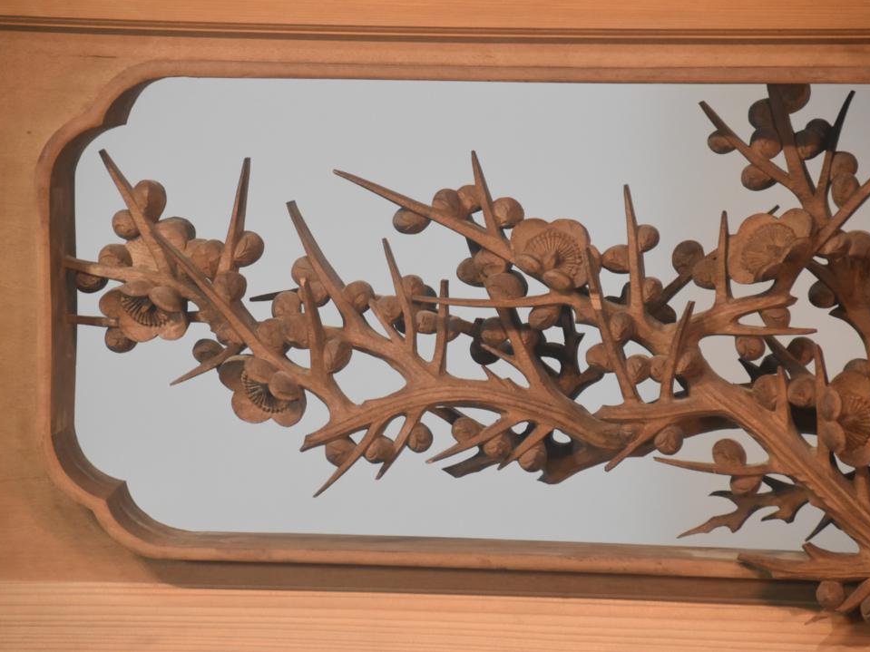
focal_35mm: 302
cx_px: 426
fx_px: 7578
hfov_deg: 6.6
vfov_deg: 4.9
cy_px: 325
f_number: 6.3
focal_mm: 185
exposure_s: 1/125
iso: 2200
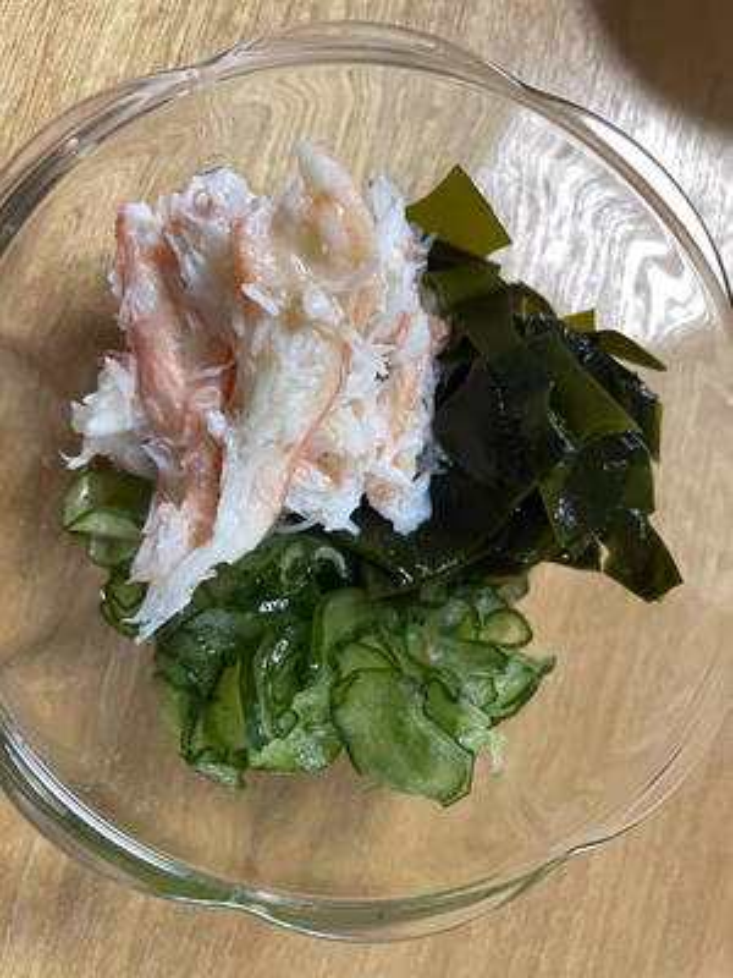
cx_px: 366
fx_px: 734
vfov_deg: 67.3
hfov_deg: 53.1
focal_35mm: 26
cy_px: 489
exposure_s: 1/50
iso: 200
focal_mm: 4.2
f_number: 1.6
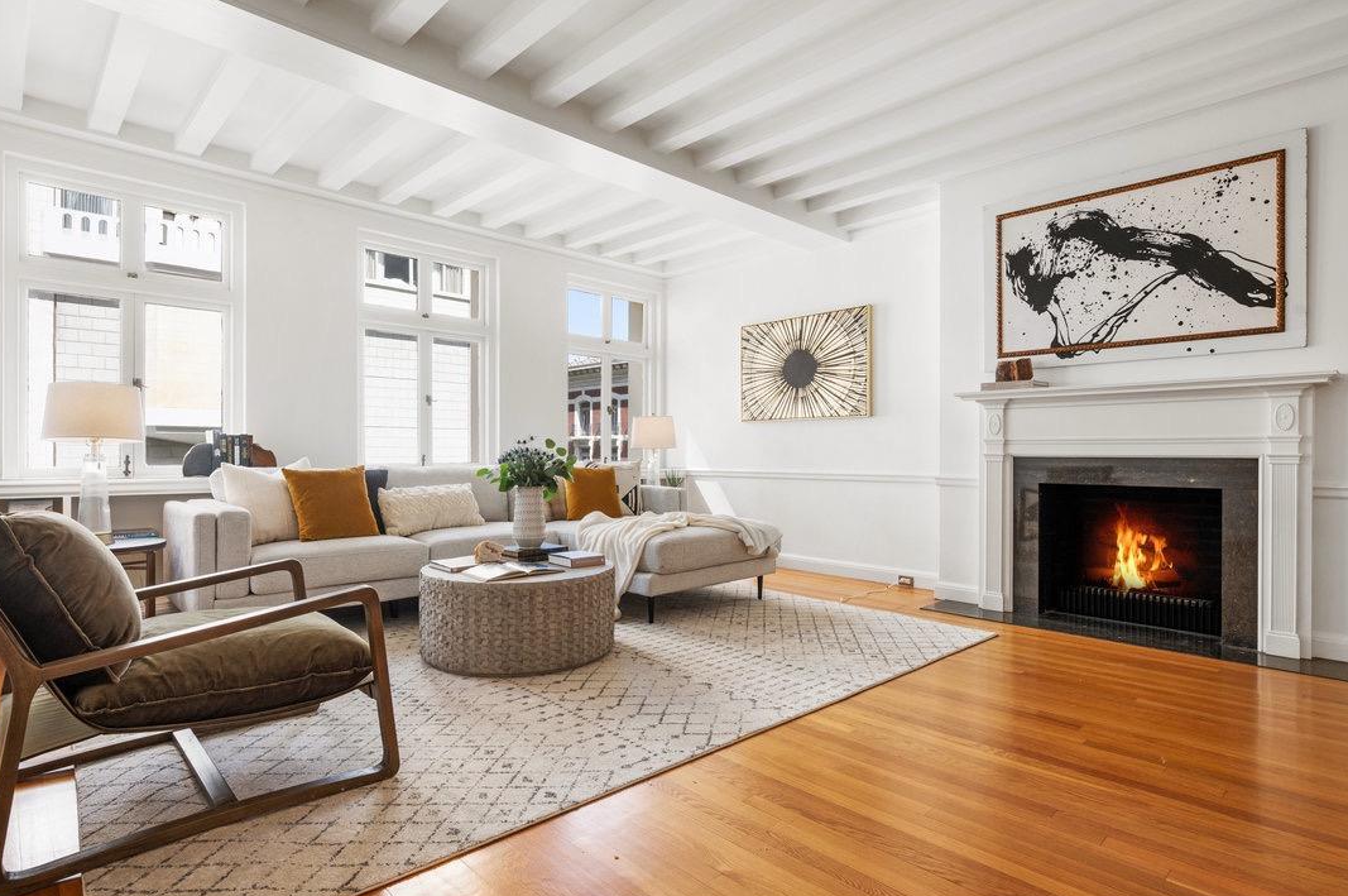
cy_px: 463
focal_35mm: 19
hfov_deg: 88.3
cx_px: 682
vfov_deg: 65.6
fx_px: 694
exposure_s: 1/13
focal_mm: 16.5
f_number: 9
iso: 400
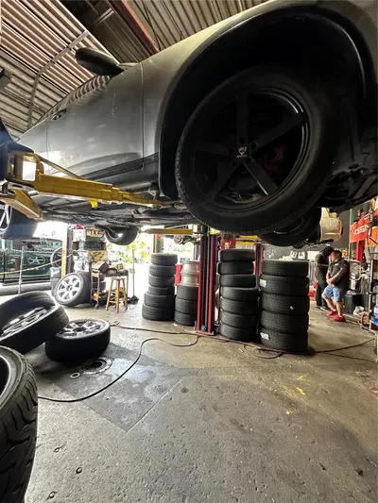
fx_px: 204
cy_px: 252
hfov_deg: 85.7
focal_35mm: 14
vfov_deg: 102.1
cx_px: 189
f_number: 2.2
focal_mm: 2.22
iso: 250
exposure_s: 1/60
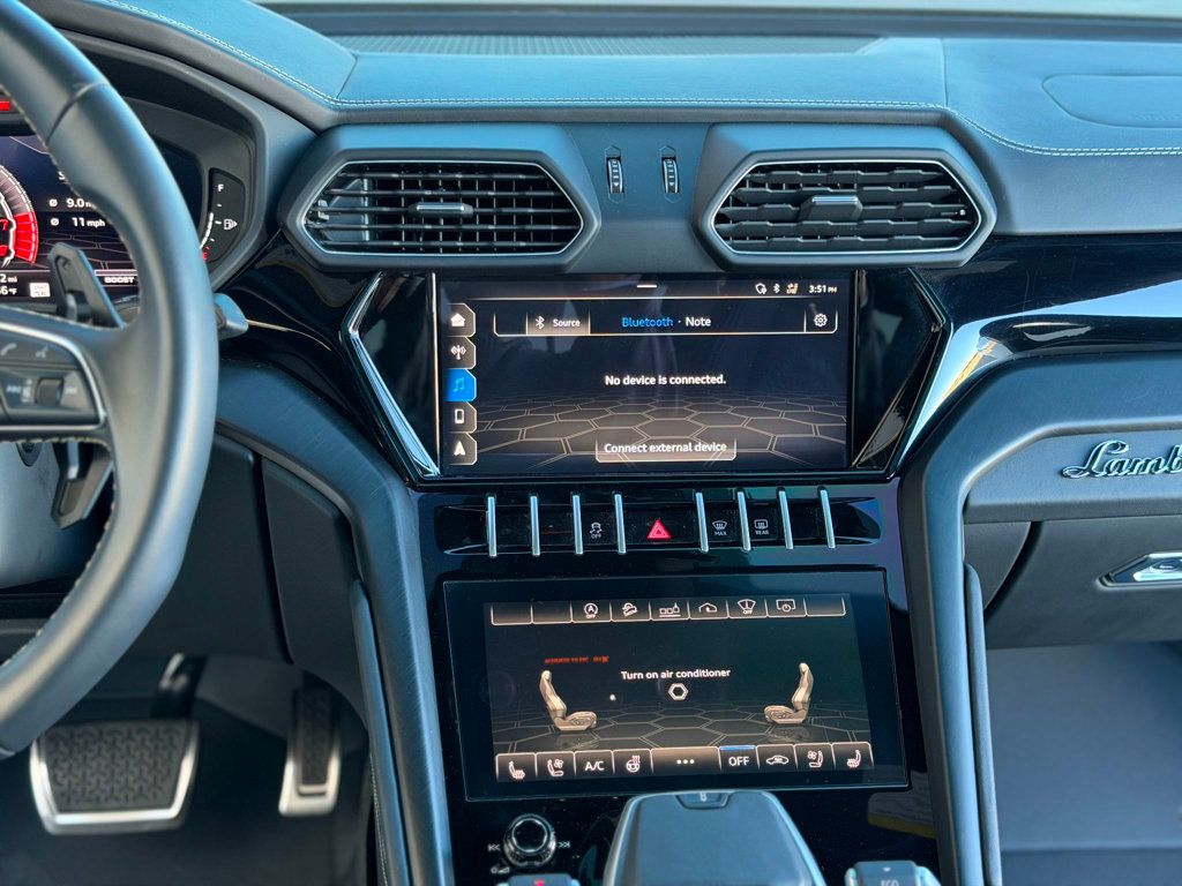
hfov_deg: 39.7
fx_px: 1639
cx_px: 591
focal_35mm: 48
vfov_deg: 30.3
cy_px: 443
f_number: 1.78
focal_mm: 6.76
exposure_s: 1/60
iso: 250
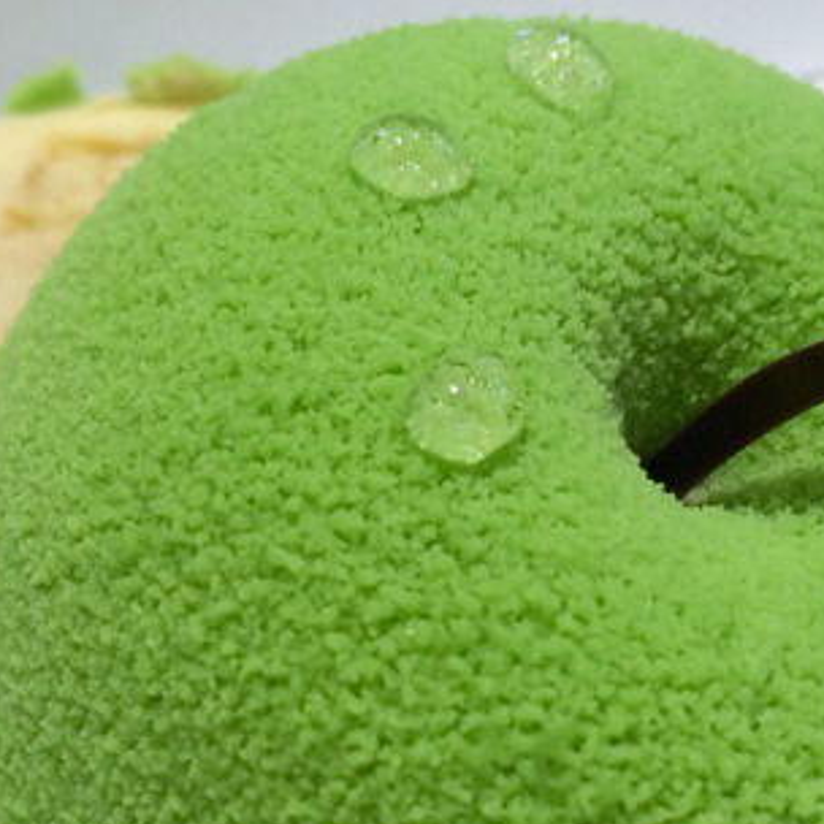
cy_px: 622
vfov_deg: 28.6
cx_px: 371
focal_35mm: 59
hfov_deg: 29.1
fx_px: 1589
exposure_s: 1/120
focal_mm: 4.15
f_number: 2.2
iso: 64
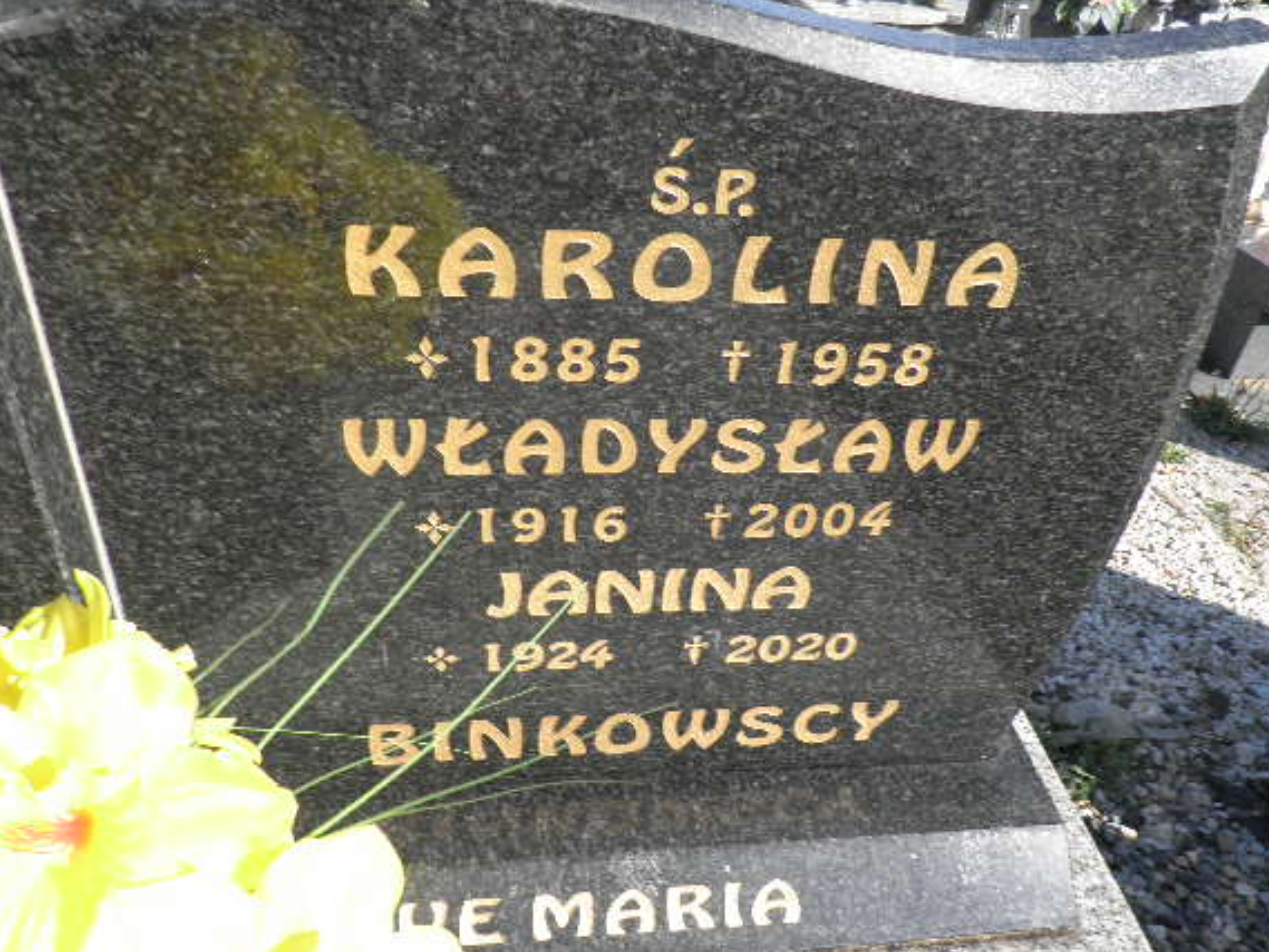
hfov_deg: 65.3
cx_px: 640
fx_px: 990
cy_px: 426
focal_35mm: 27
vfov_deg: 51.3
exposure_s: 1/80
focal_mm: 4.3
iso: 64
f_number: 8.3
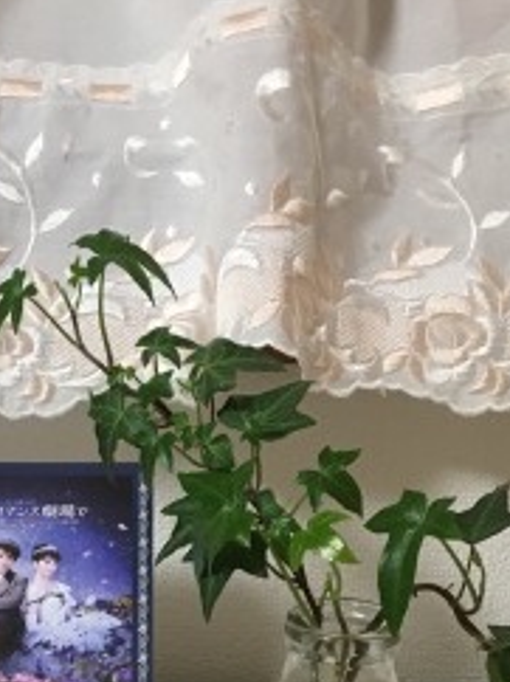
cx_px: -28
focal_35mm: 72
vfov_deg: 25.7
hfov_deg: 19.7
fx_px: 1417
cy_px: 685
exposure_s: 1/24
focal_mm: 4.15
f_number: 2.2
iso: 200
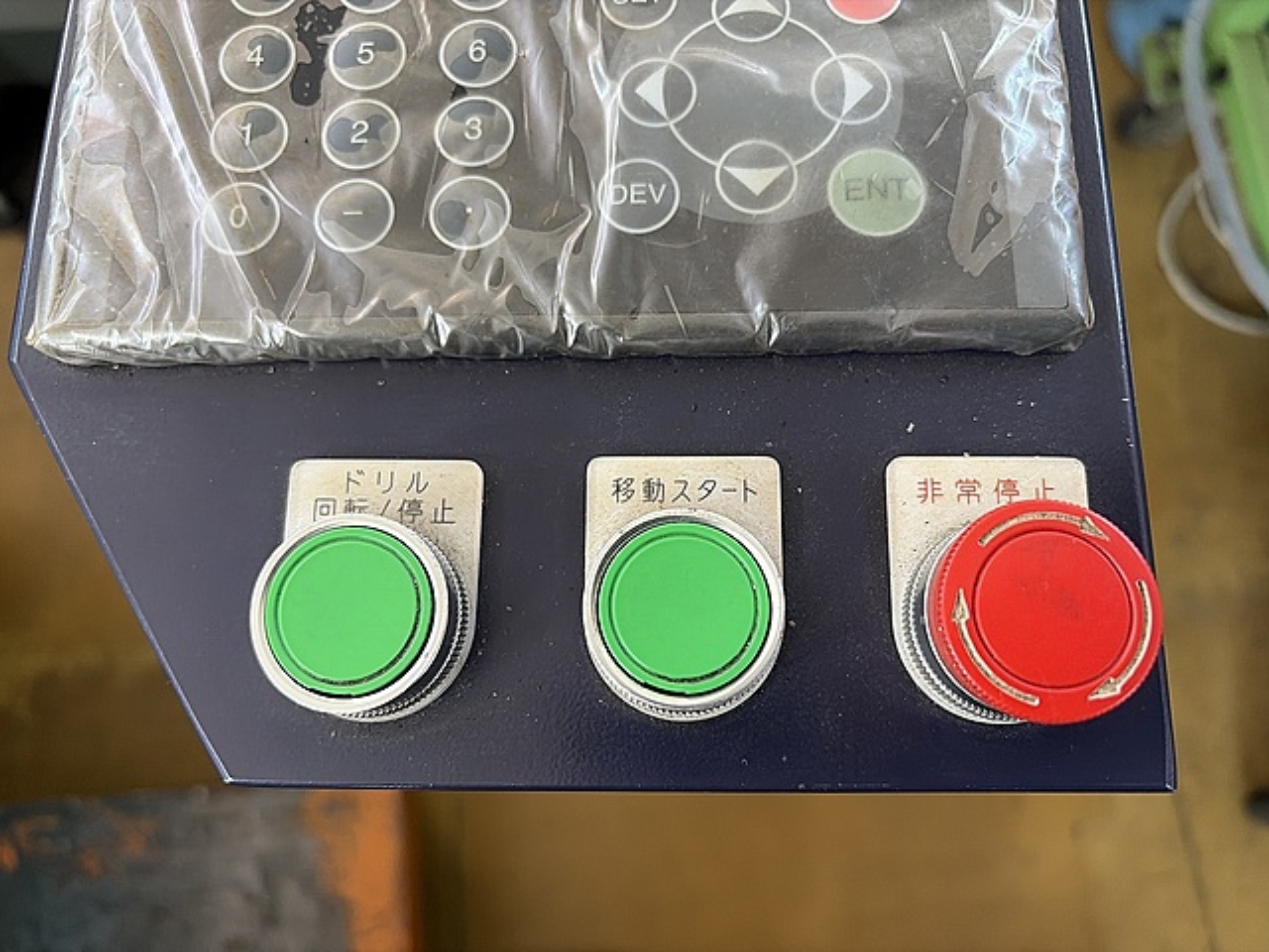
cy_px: 476
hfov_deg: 67.3
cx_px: 634
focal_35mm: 26
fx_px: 953
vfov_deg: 53.1
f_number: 1.6
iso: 200
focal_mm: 5.96
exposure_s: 1/60
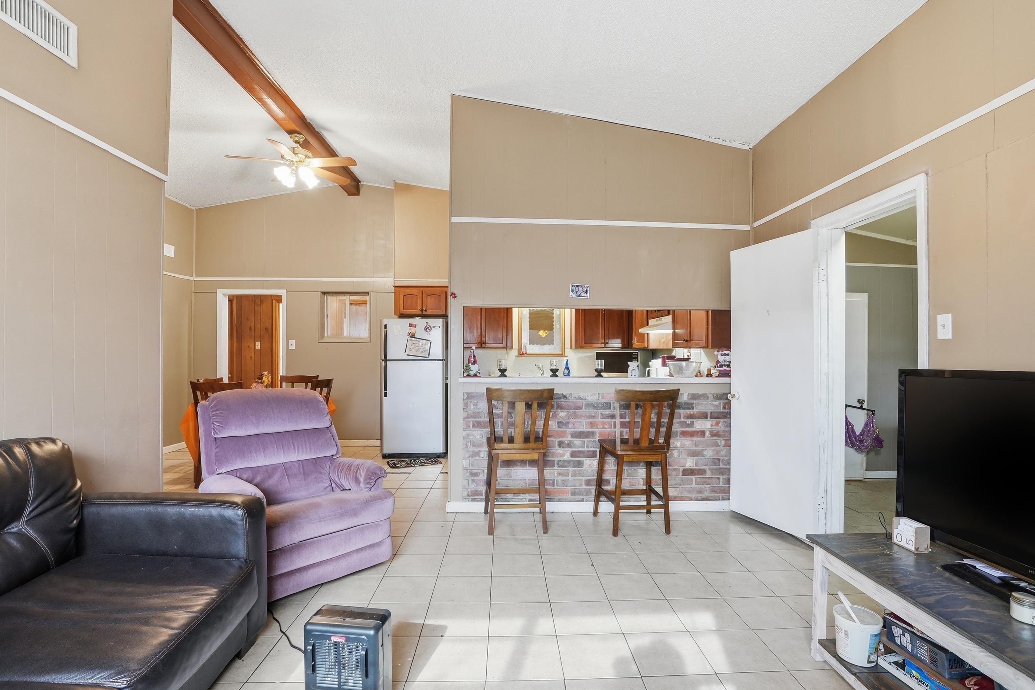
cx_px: 538
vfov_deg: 73.7
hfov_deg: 96.7
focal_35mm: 16
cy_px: 355
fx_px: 460
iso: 250
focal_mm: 10
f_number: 9
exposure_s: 1/8
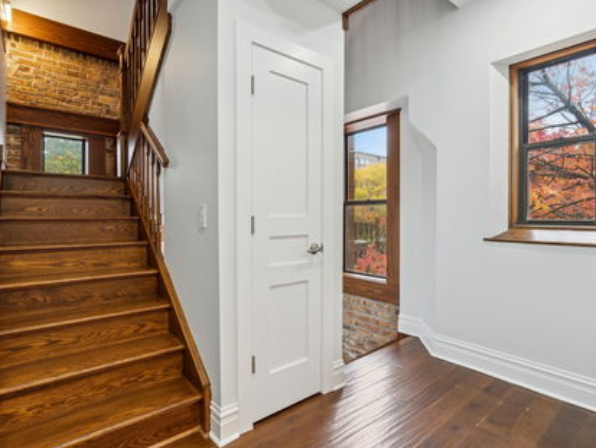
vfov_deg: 68.7
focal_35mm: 19
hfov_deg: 84.6
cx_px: 302
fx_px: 327
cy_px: 221
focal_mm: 17
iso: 320
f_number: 8
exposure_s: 1
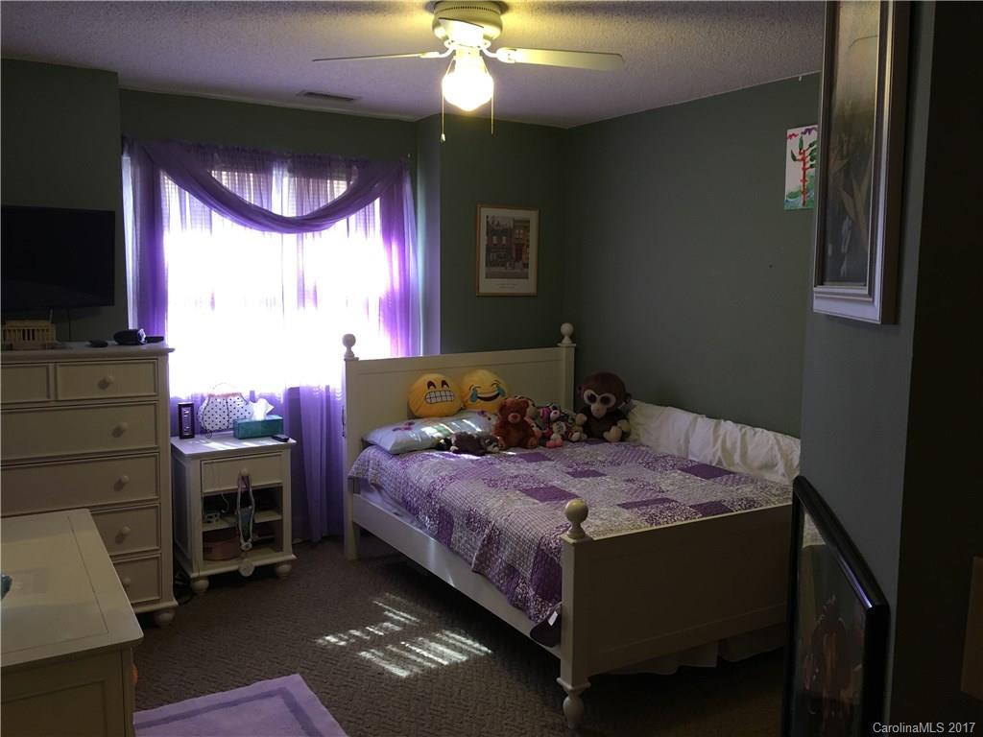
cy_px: 368
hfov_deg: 61.7
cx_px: 492
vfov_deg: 48.2
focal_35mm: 29
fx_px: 824
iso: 100
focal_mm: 4.15
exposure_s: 1/30
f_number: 2.2
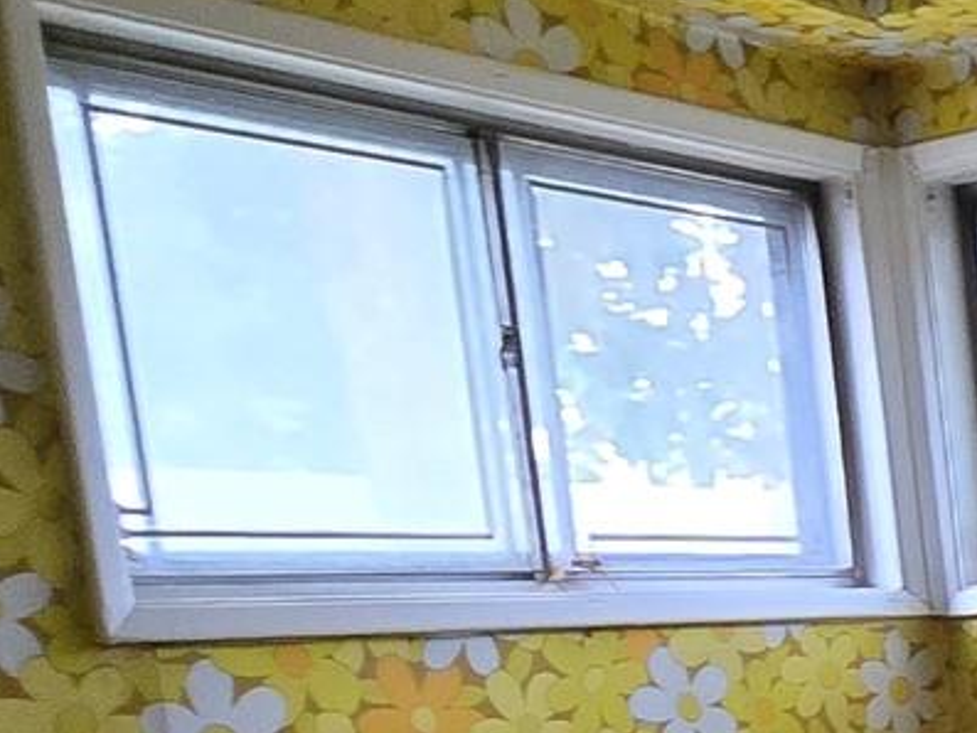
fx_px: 1892
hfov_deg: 21.9
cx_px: 1612
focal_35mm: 67
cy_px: 972
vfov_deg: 20.0
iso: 1250
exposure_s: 1/60
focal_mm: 2.2
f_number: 2.2
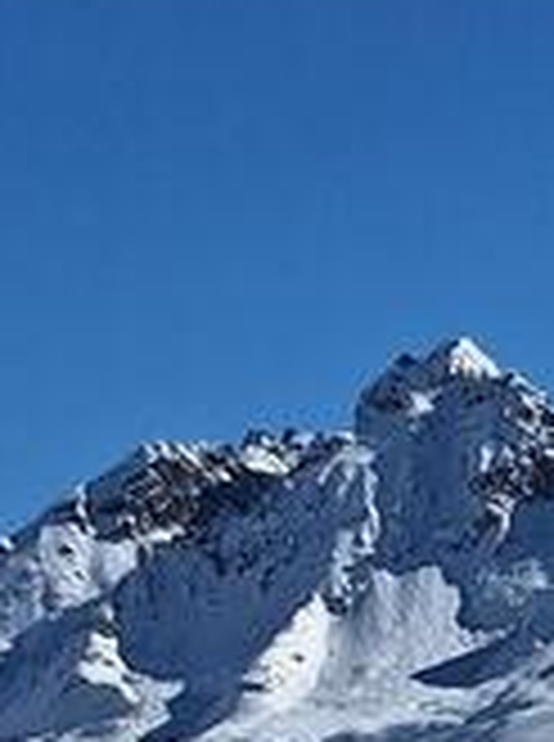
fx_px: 3085
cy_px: 1965
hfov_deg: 9.2
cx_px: 1335
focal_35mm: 144
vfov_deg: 10.9
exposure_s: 1/7246
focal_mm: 5.54
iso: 40
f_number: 1.8
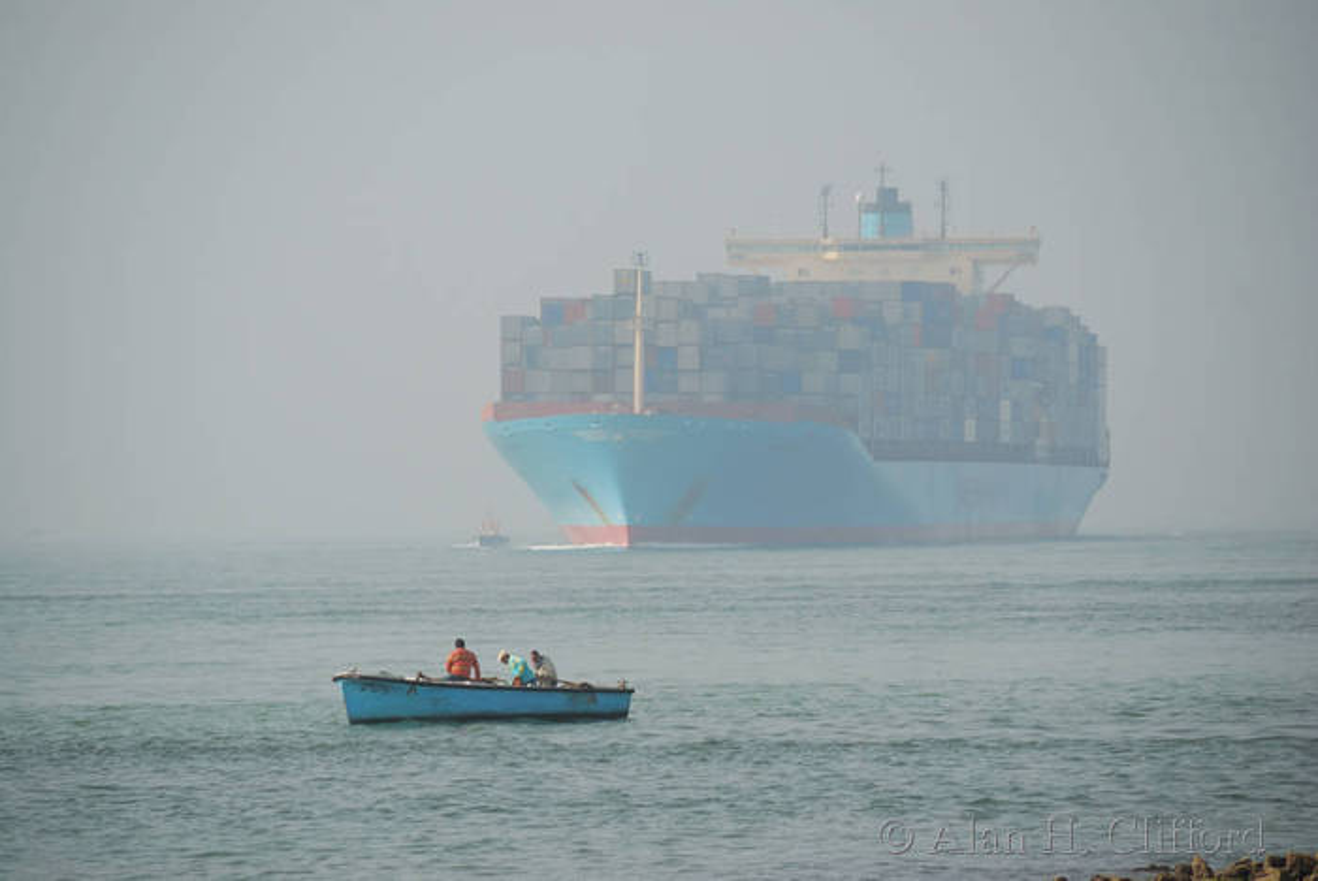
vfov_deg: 4.6
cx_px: 659
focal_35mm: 300
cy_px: 440
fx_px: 10992
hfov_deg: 6.9
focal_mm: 200
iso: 100
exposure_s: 1/500
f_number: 5.6
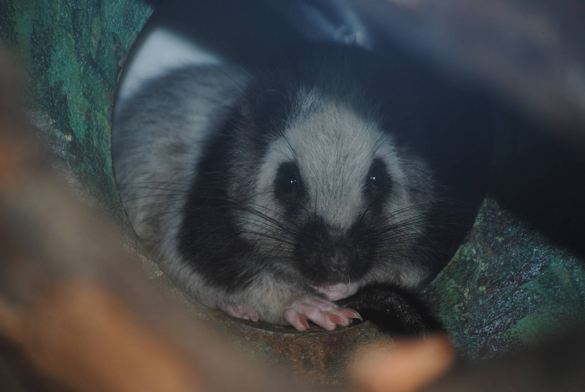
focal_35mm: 202
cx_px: 292
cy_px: 196
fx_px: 3294
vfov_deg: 6.8
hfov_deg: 10.1
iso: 200
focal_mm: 135
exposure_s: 1/60
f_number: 5
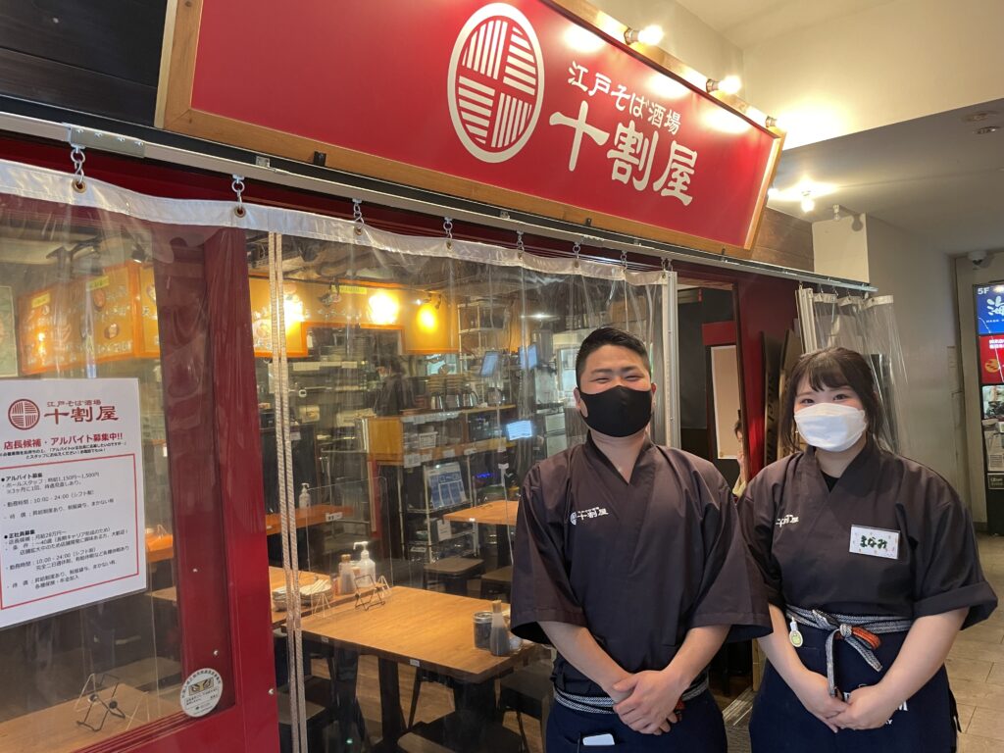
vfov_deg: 53.1
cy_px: 376
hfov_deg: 67.3
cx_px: 502
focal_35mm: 26
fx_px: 754
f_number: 1.6
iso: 250
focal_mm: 4.2
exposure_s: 1/50
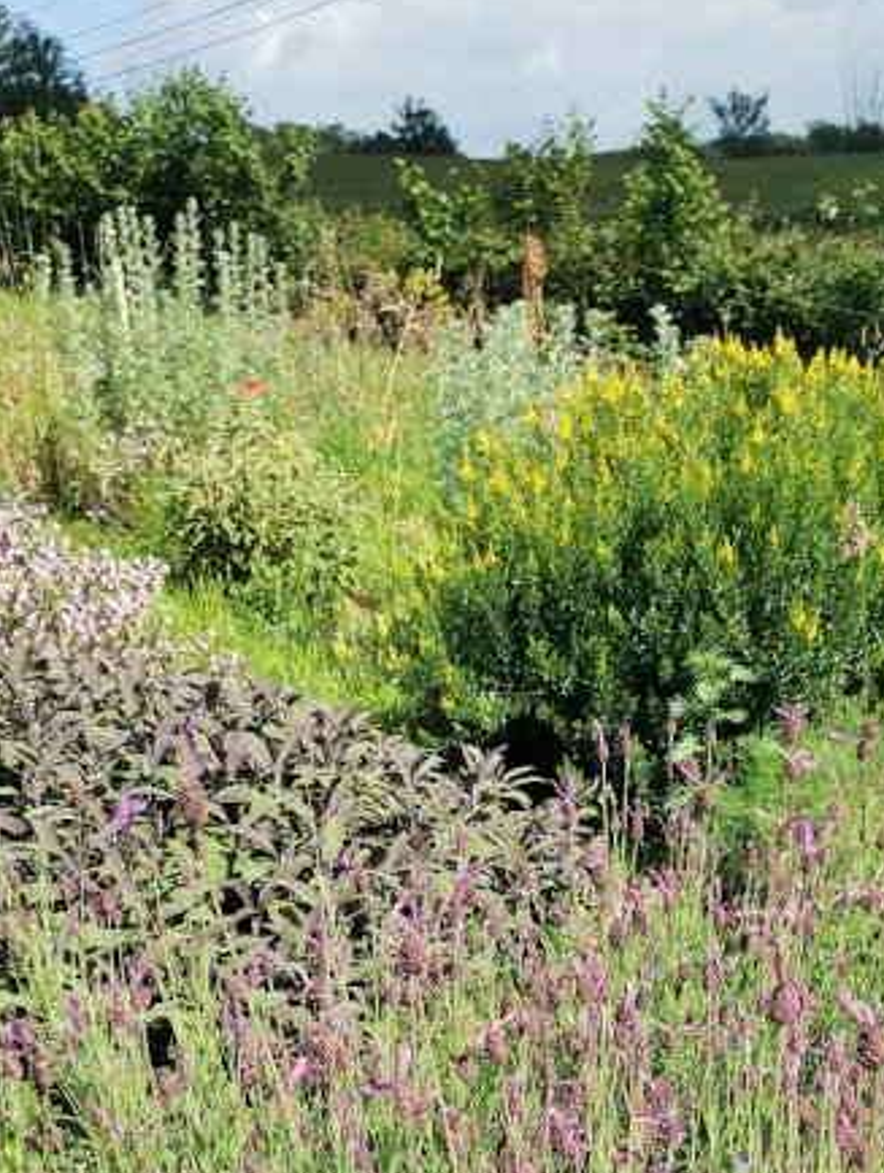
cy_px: 1154
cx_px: 592
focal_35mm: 60
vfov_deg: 30.1
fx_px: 2037
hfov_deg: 24.4
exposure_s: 1/491
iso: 100
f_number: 1.8
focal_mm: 4.27
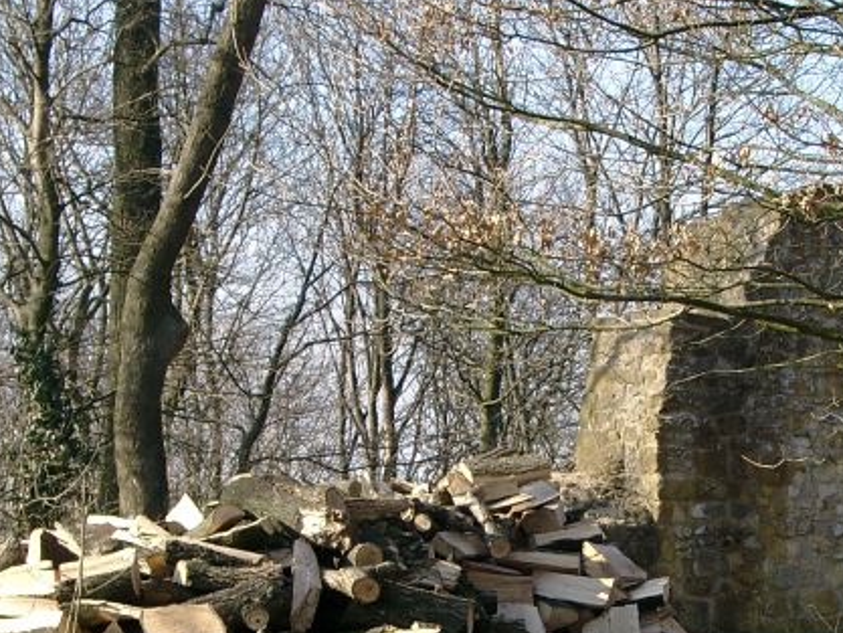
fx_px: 2801
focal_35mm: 115
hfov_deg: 17.1
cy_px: 421
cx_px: 546
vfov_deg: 12.9
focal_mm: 12.52
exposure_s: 1/243
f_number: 4
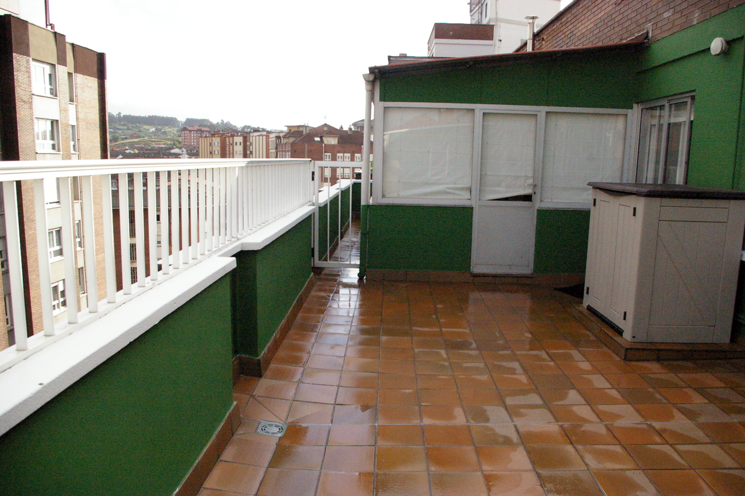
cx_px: 372
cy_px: 248
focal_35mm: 27
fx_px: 558
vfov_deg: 47.9
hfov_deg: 67.4
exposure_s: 1/2000
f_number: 9.5
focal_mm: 18
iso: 3200
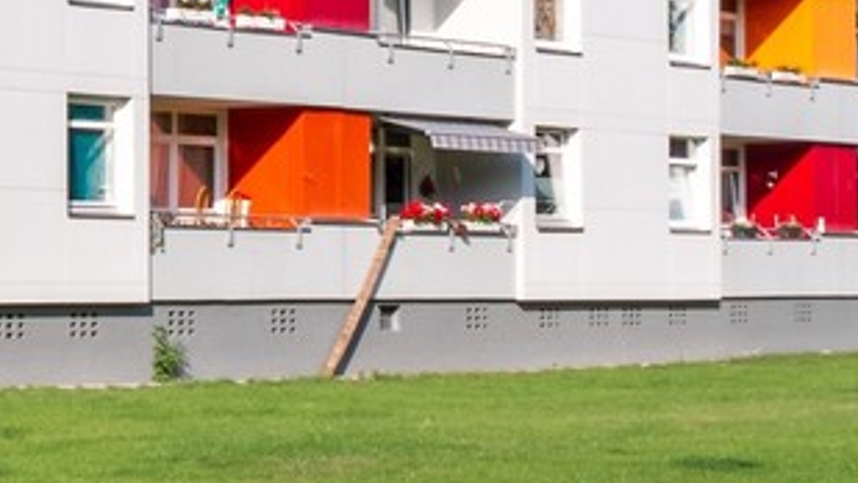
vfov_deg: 14.4
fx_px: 1843
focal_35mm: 81
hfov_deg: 21.1
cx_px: -507
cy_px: -110
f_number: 11
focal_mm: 16
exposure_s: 1/320
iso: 100
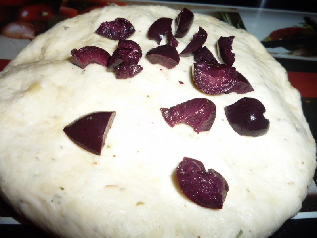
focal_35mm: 30
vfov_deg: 46.8
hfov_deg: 60.0
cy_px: 119
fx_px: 275
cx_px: 158
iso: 100
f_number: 4
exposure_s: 1/30
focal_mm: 5.2
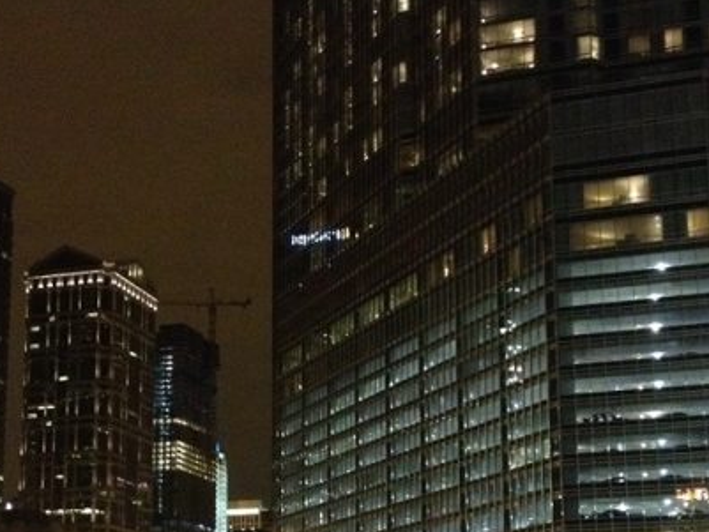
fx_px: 1373
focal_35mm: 67
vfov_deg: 21.5
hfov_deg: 29.0
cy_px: 463
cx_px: 343
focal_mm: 4.28
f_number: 2.4
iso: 800
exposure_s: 1/15
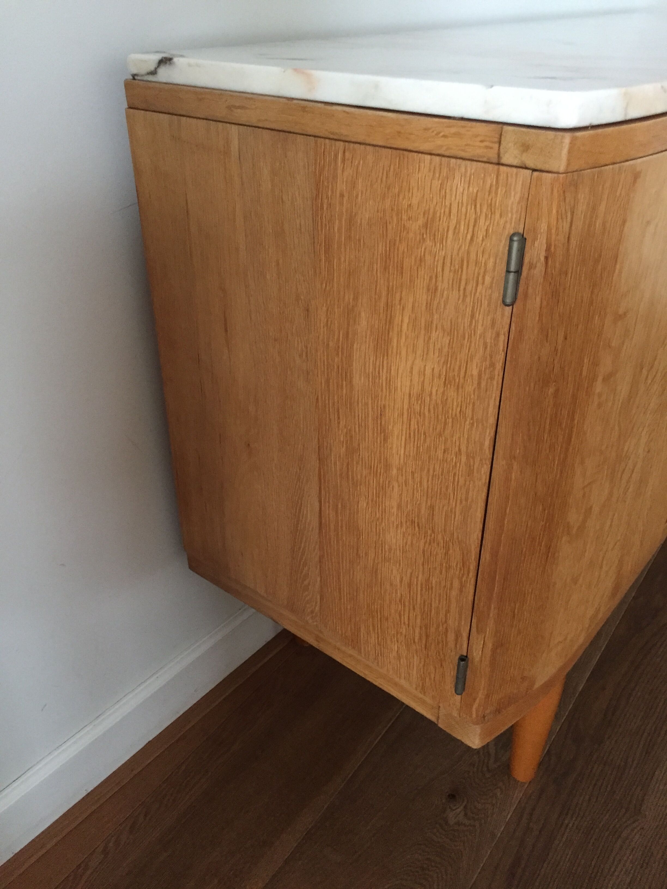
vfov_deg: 61.7
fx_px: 745
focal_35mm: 29
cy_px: 444
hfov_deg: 48.2
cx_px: 334
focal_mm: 4.15
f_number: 2.2
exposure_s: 1/17
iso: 250
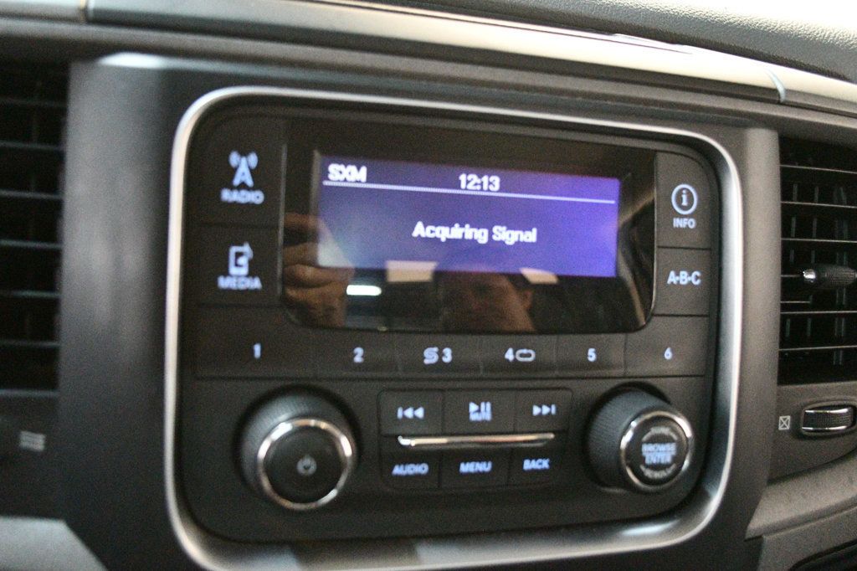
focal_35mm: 33
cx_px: 428
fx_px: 785
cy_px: 286
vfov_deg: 39.9
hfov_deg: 57.2
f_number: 4
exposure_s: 1/50
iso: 12800
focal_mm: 22
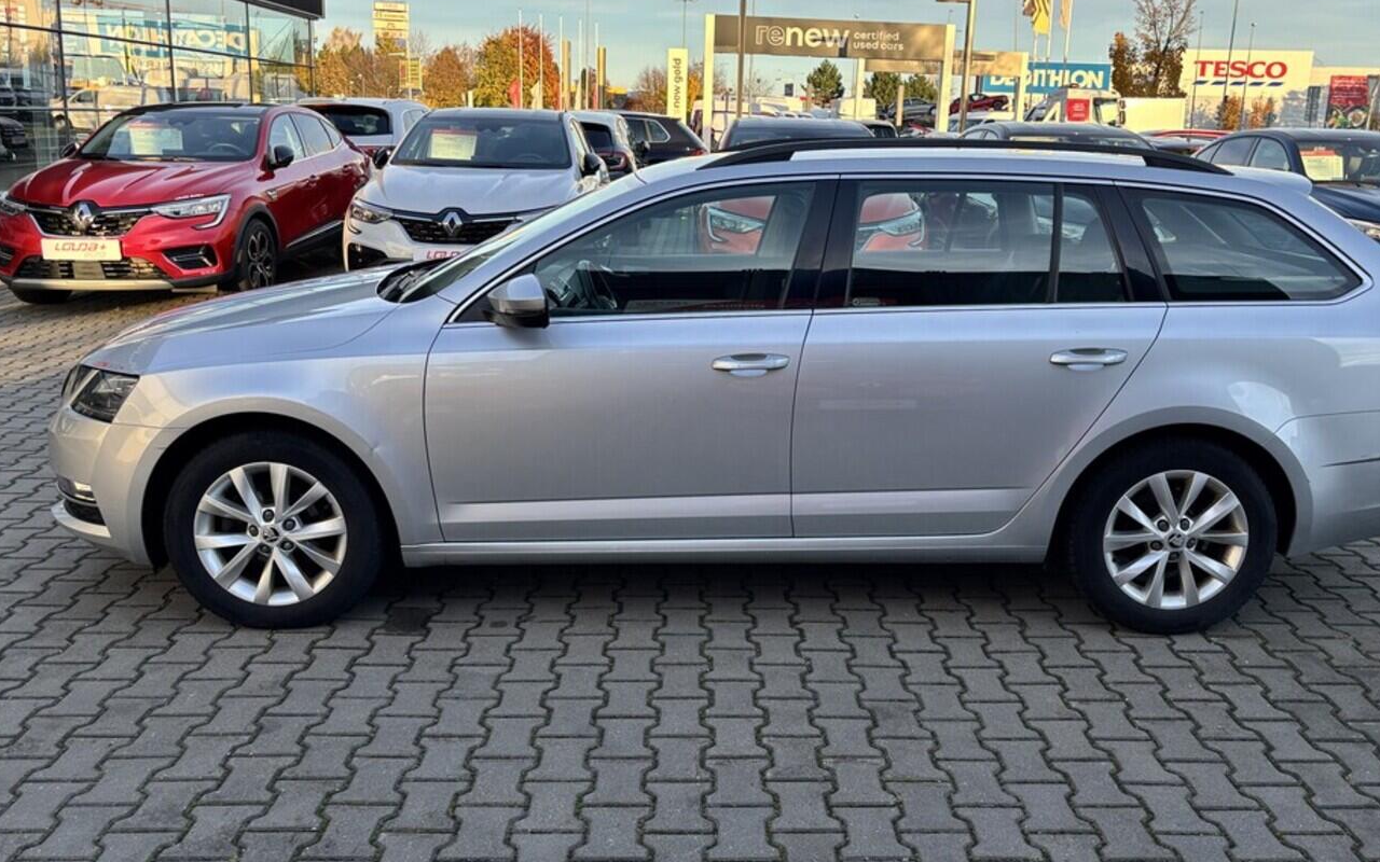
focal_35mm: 31
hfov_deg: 61.1
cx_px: 748
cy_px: 358
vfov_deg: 40.5
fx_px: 1166
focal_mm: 5.96
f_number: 1.6
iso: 50
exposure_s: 1/693
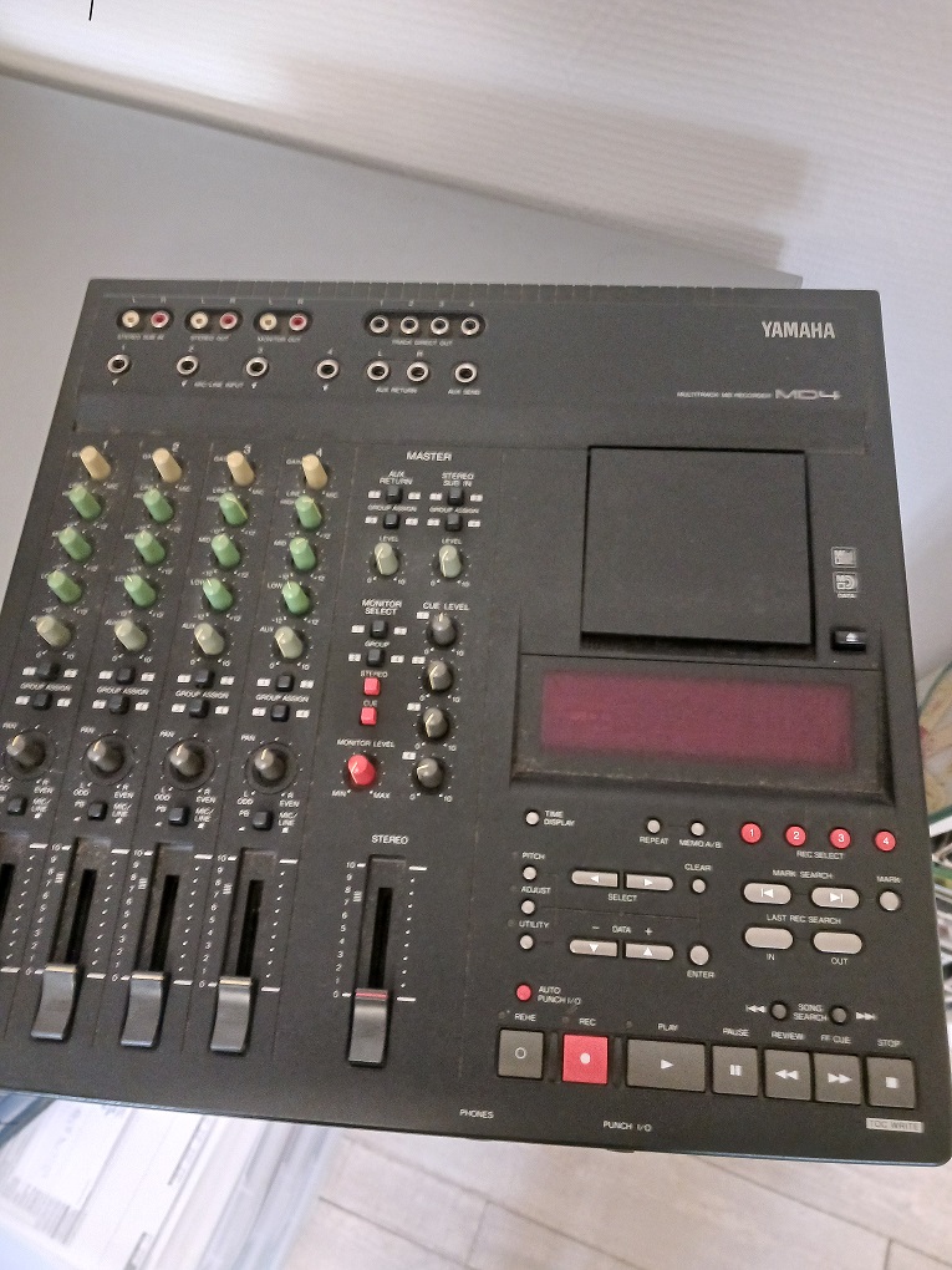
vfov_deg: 65.3
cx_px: 476
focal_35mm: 27
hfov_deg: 51.4
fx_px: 990
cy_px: 635
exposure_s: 1/17
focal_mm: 4
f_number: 1.8
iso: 800
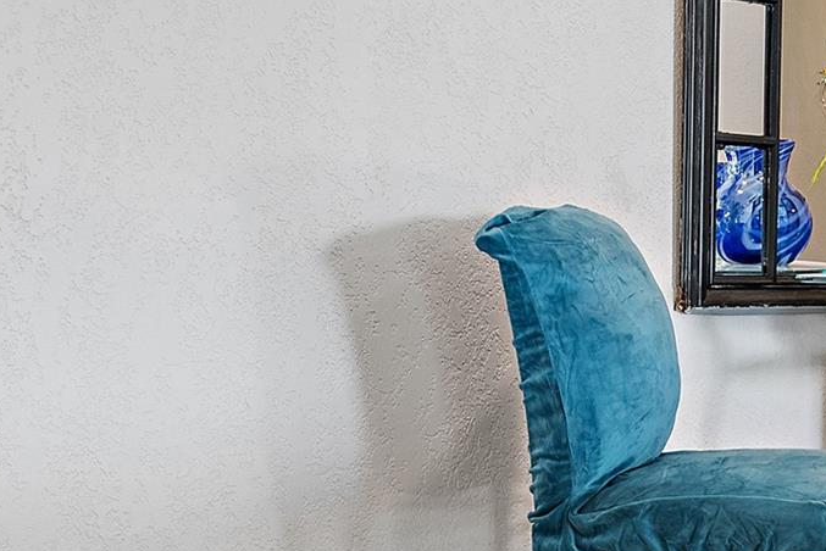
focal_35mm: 78
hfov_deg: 24.1
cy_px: 221
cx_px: 939
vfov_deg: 17.5
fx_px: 1790
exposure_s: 1/80
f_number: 4
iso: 1600
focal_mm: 33
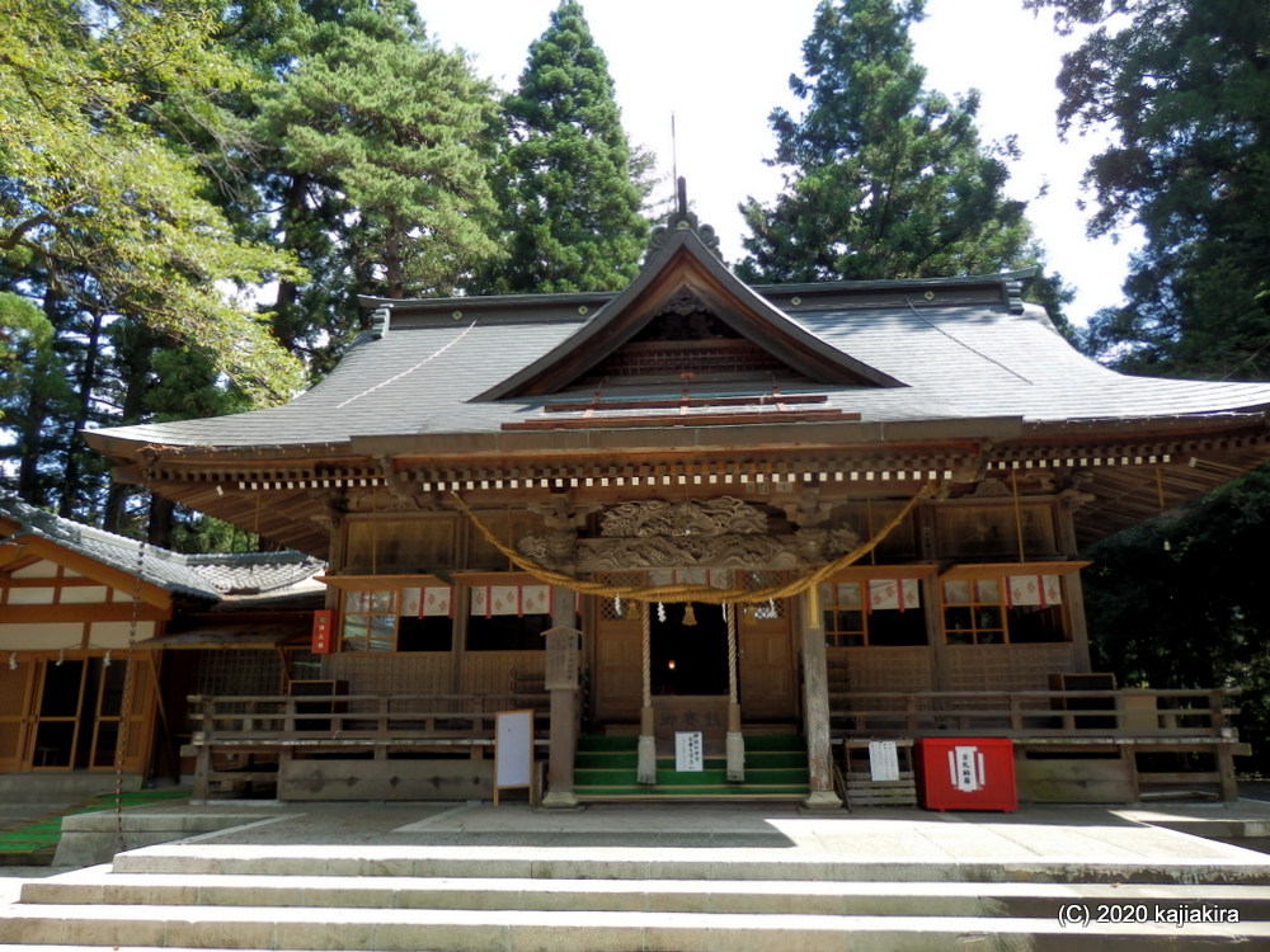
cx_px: 635
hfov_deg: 69.4
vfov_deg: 54.9
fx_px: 917
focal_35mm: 25
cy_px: 476
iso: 80
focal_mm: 4.5
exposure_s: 1/250
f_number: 3
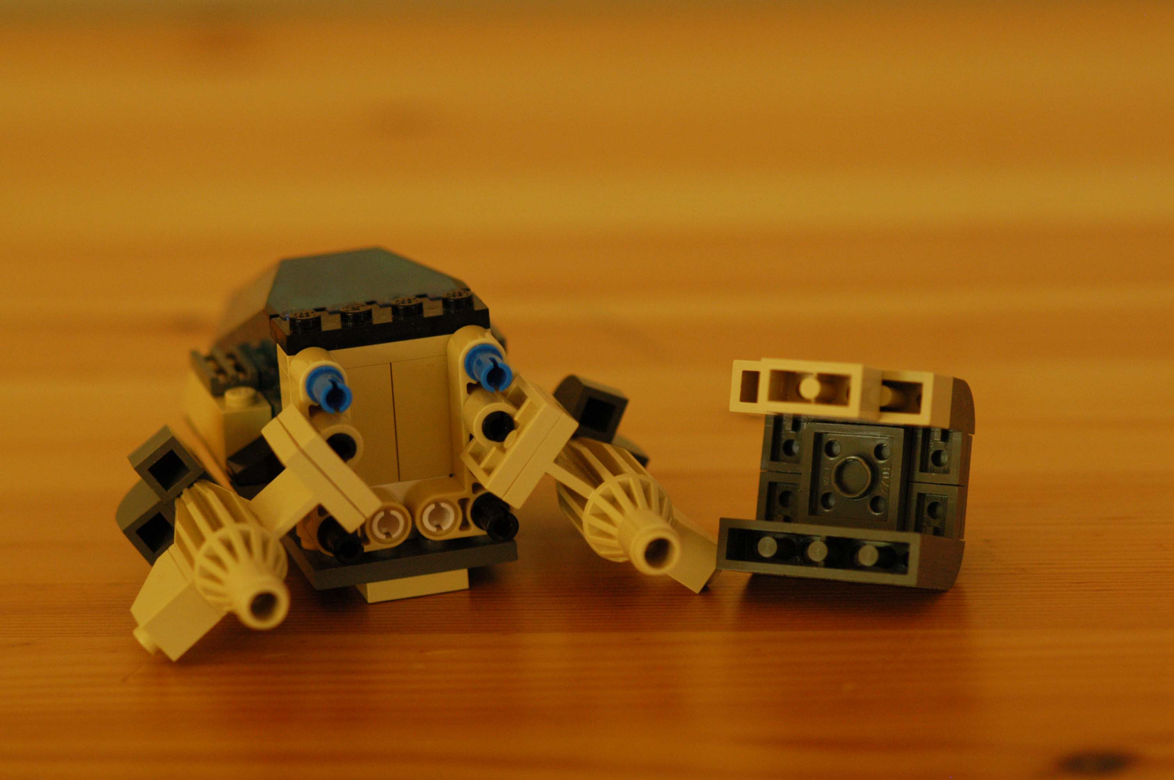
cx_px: 587
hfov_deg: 13.1
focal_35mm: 158
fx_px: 5132
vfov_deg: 8.7
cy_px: 390
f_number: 4
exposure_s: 1/30
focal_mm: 105
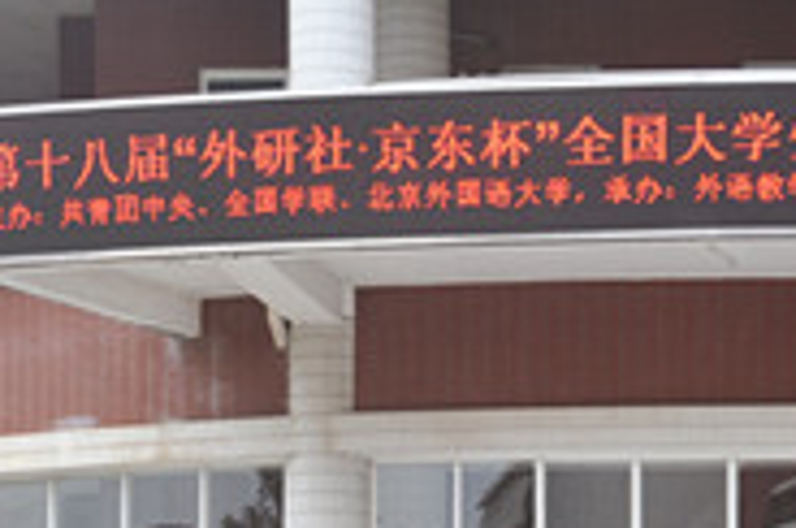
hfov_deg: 16.5
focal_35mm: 122
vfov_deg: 10.9
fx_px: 2693
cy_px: 712
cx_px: 800
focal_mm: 30
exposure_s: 1/100
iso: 200
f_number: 5
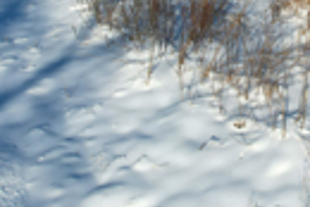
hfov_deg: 25.1
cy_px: -55
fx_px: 655
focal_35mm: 76
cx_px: 324
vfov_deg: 17.0
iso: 100
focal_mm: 8.38
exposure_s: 1/4000
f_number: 2.8
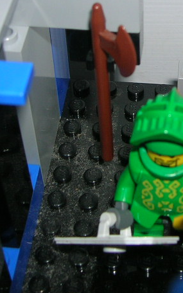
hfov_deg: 15.9
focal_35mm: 81
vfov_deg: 25.2
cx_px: 174
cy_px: 65
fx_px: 646
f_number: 2.9
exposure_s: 1/60.1
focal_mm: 5.7
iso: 50
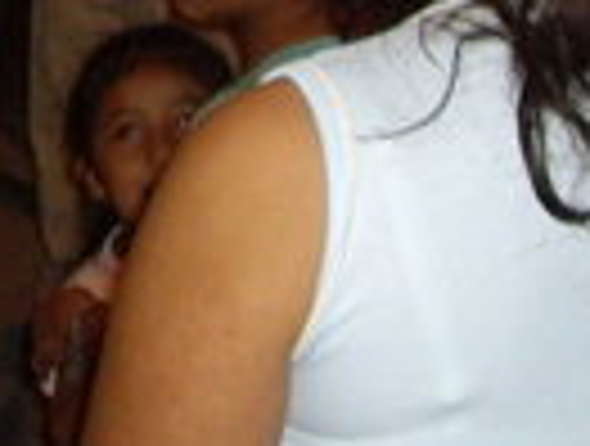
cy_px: -252
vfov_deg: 7.9
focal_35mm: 185
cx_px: -221
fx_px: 3162
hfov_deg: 10.4
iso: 200
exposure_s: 1/40
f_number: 2.7
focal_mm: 6.2
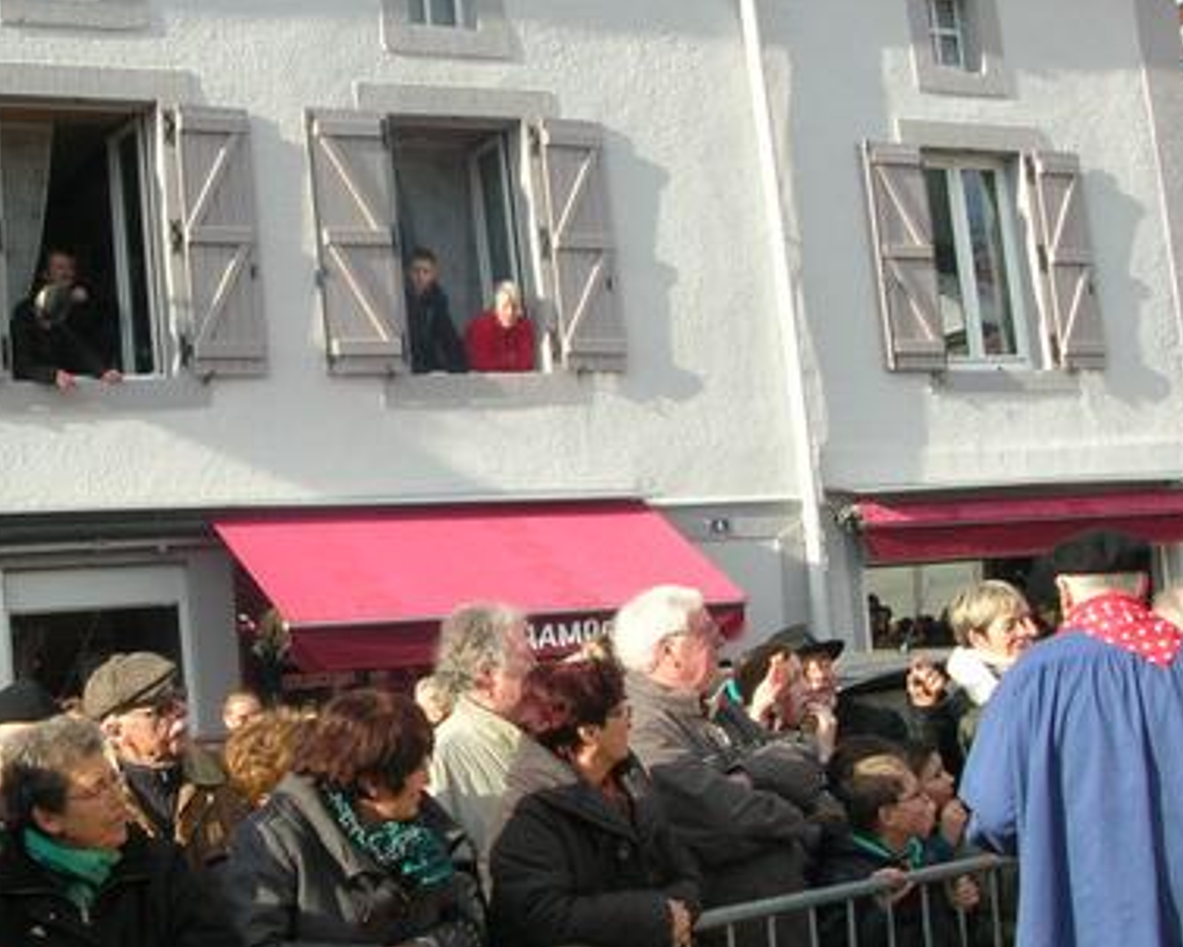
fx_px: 2032
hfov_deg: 32.2
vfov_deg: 26.3
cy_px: 470
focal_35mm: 58
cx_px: 402
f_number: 5.6
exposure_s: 1/136
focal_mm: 5.8
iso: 50
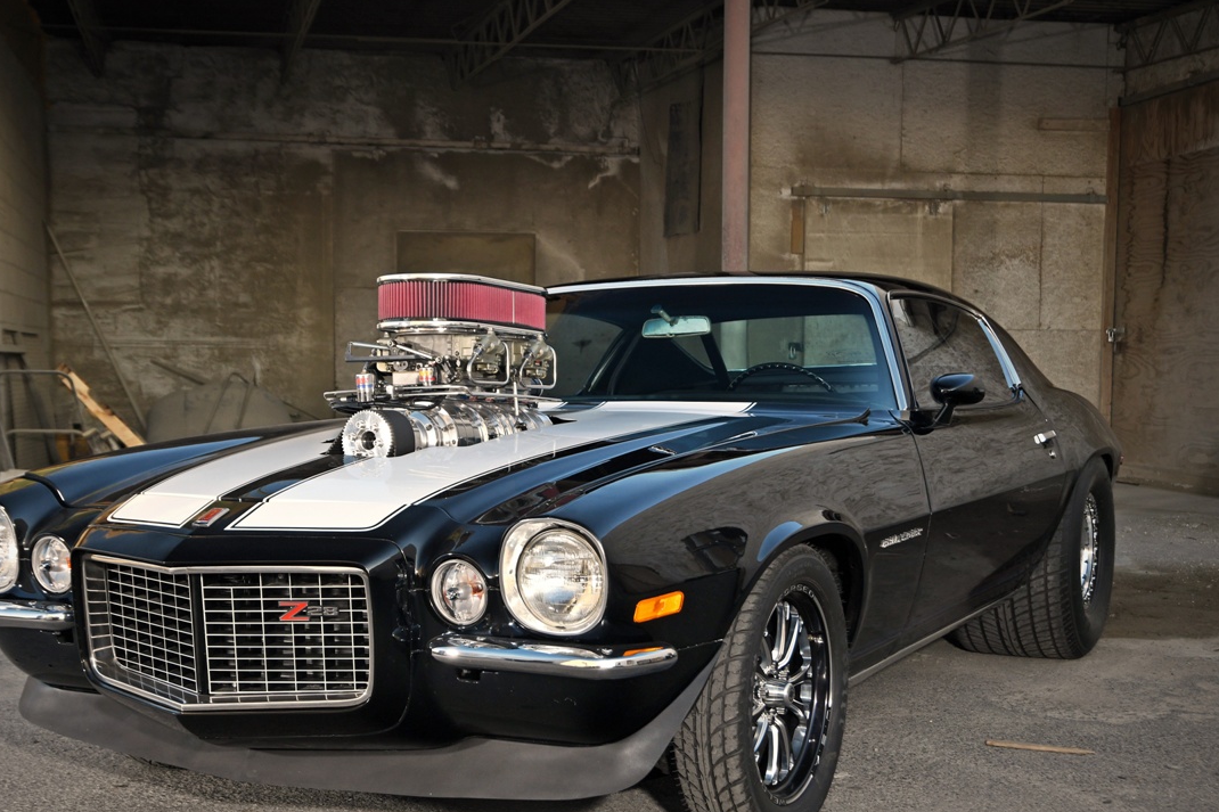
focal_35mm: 54
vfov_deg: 25.0
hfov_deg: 36.8
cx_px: 533
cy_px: 508
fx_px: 1828
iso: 250
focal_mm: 35
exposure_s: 1/200
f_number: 5.6
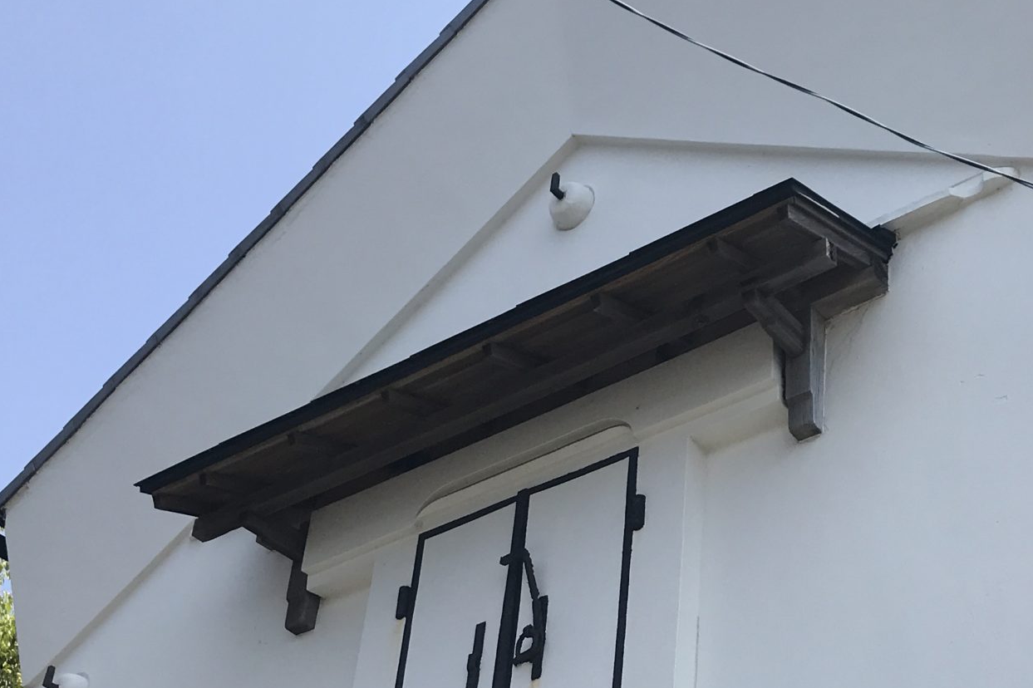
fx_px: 1721
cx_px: 781
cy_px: 580
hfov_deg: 32.7
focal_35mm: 60
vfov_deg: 22.2
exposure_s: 1/2457
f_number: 1.8
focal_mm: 3.99
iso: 20
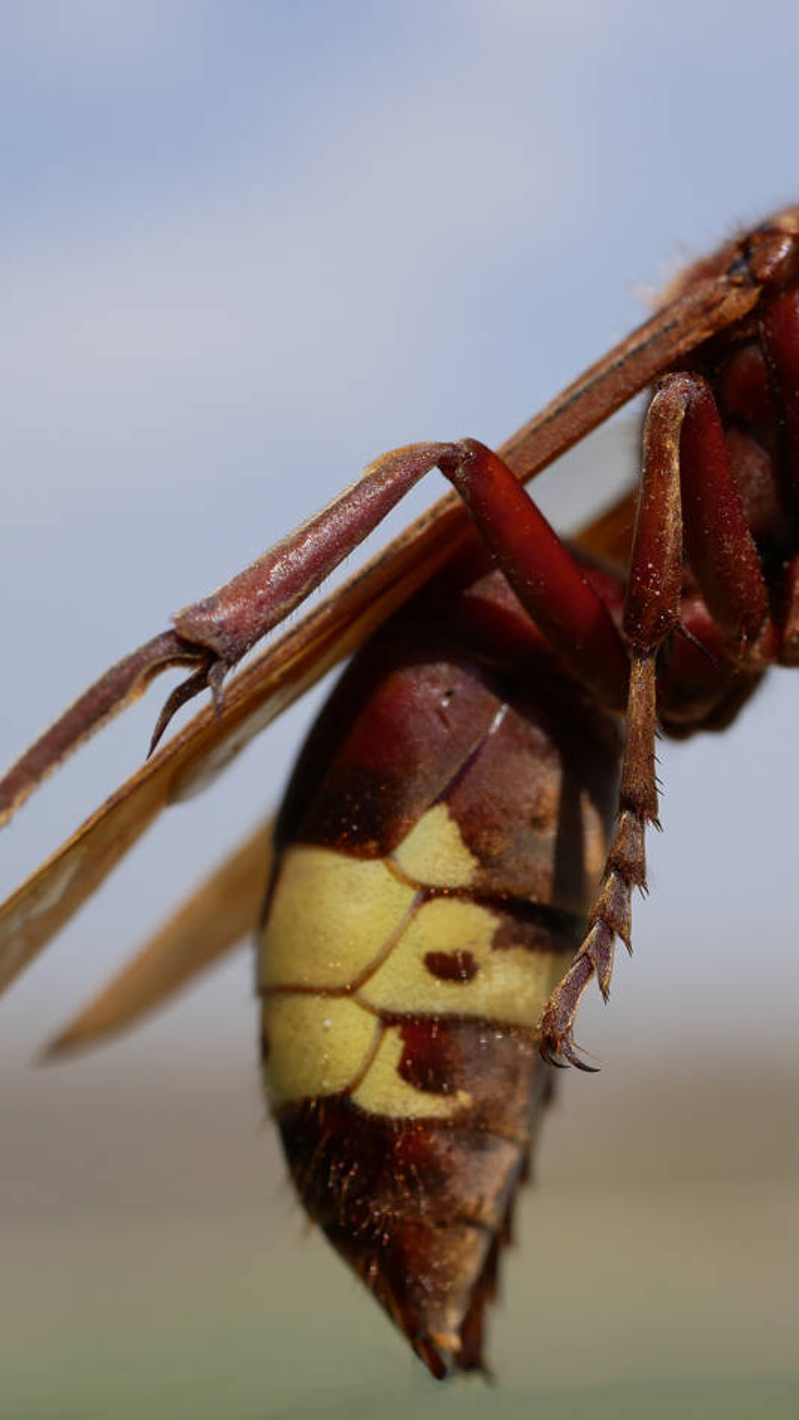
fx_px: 3314
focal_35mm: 88
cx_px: 693
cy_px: 716
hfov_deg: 13.6
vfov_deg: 24.2
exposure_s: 1/500
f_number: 5.6
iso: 200
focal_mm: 30
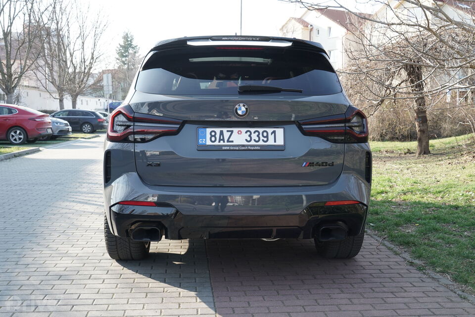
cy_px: 158
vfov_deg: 34.2
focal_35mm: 39
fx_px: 515
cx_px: 238
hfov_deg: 49.6
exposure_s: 1/200
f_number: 8
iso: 800
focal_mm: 39
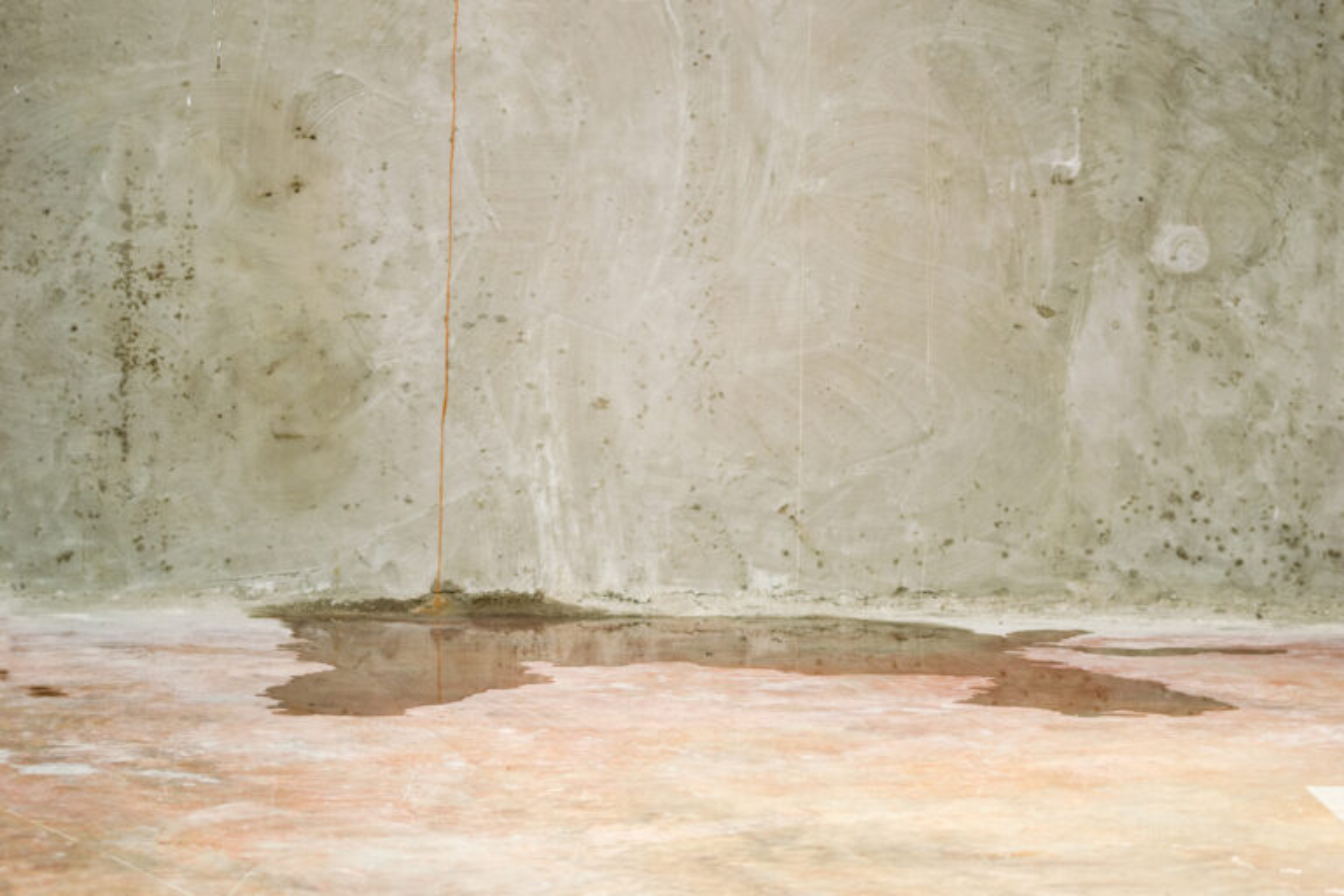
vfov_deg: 8.7
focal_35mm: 158
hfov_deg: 13.0
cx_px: 672
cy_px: 448
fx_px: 5880
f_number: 2.8
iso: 400
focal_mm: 105
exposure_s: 1/3.33
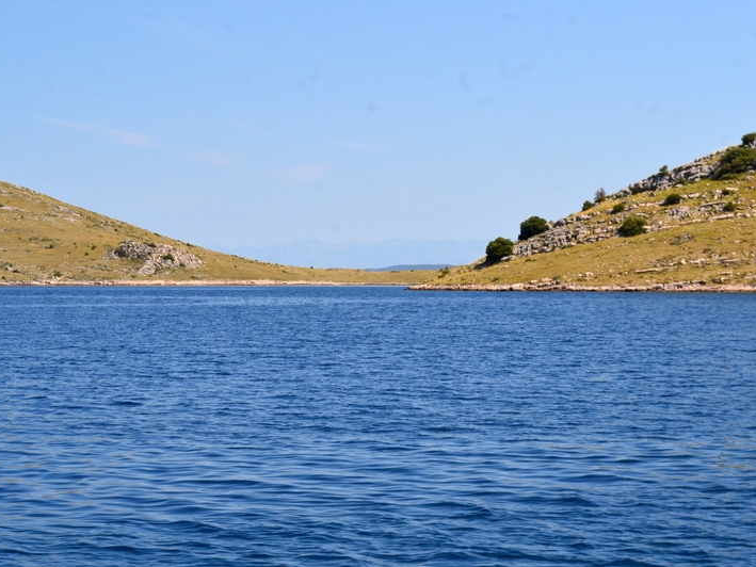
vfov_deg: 16.5
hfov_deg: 21.9
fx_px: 1956
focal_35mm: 90
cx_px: 366
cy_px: 284
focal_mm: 55
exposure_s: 1/500
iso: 360
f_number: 11
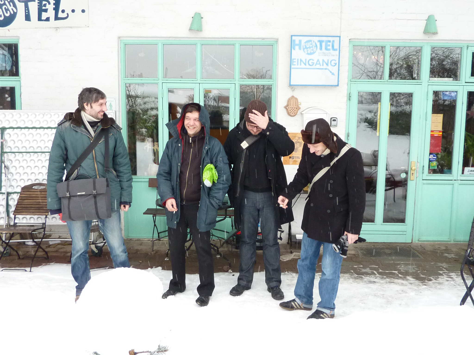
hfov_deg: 55.4
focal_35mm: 33
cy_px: 178
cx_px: 237
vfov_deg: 42.9
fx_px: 452
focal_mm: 4.1
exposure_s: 1/60
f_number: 3.3
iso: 200
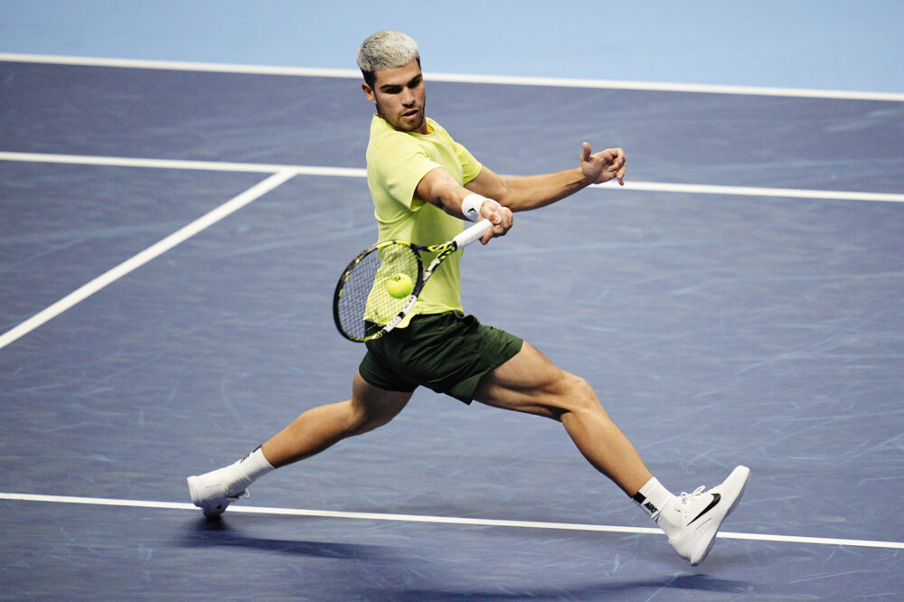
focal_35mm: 400
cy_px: 301
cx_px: 452
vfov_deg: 3.4
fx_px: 10041
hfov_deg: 5.2
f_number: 2.8
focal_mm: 400
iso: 5000
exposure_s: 1/2500
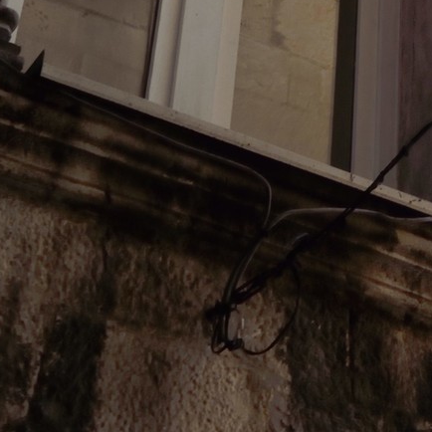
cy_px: -745
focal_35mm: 160
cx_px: 693
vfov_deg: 9.3
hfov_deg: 10.5
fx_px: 2259
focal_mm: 34
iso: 200
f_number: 9
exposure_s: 1/500
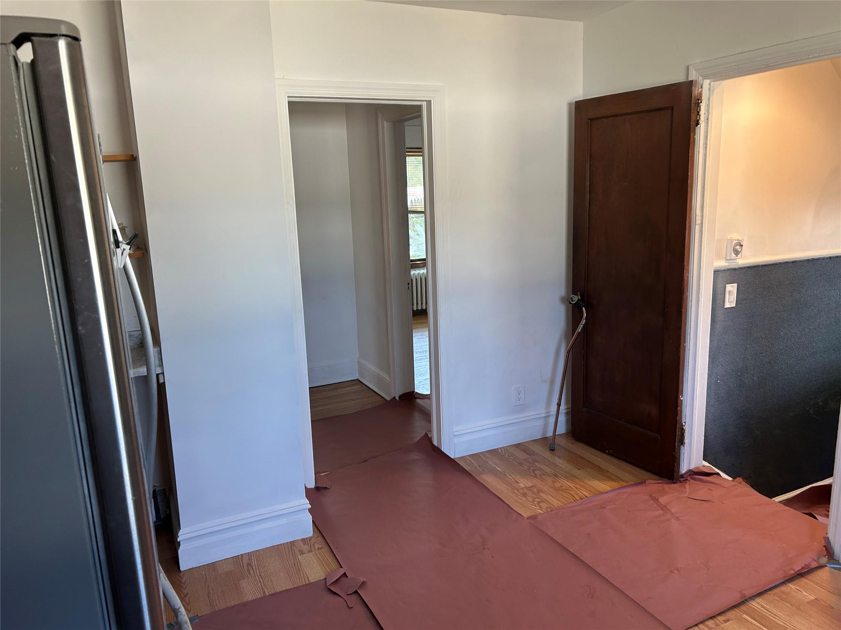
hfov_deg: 67.3
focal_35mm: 26
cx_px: 420
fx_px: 632
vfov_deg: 53.1
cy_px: 315
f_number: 1.5
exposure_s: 1/120
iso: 80
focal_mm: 5.7
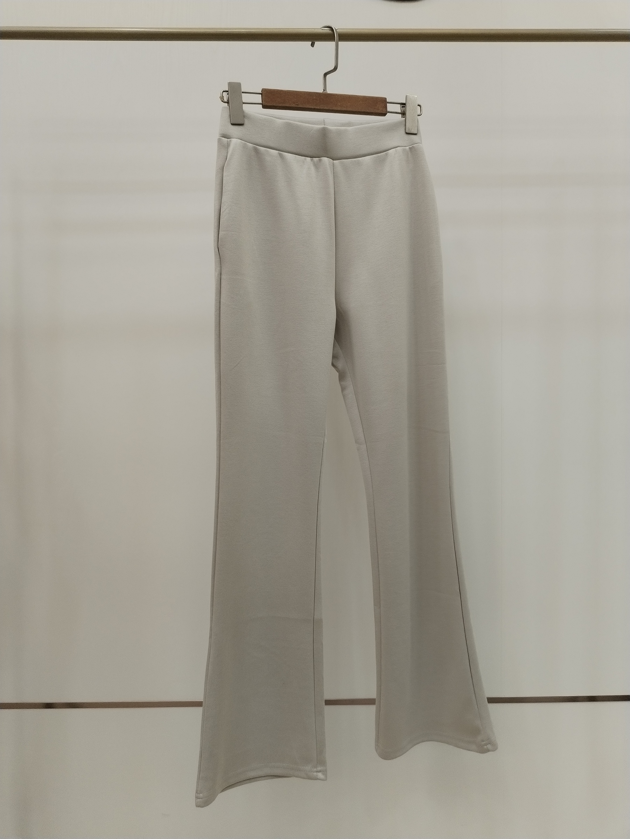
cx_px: 315
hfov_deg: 48.2
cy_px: 420
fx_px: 704
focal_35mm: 29
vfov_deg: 61.7
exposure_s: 1/120
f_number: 1.8
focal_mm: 4.75
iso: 177
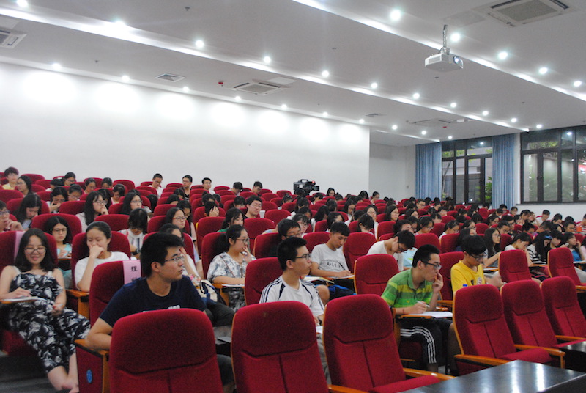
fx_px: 538
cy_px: 196
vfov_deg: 40.1
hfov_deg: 57.2
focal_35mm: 33
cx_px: 293
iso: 1600
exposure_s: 1/15
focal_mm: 22
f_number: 5
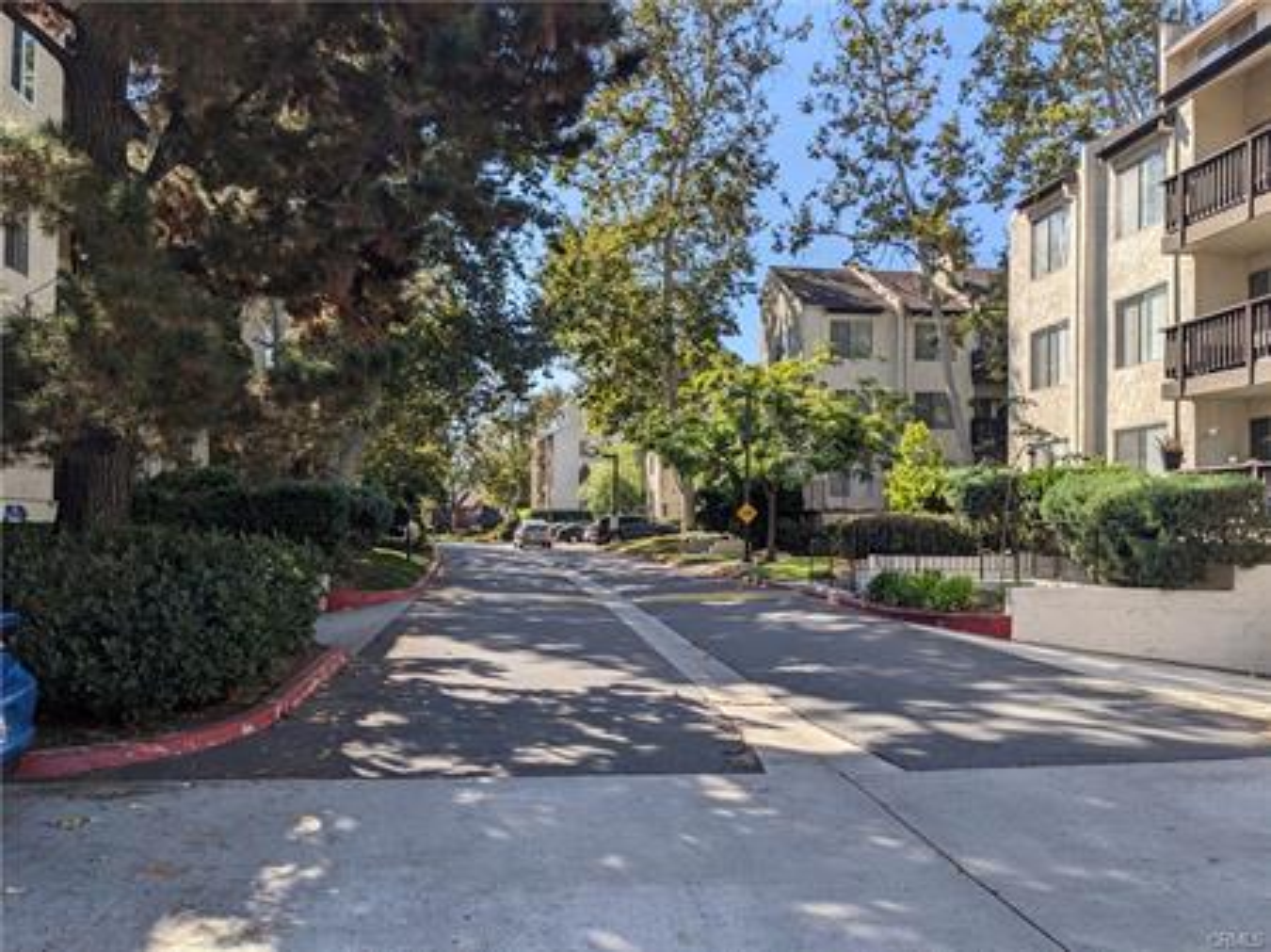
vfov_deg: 51.3
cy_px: 476
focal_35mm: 27
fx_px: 991
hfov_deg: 65.4
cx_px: 636
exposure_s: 1/2597
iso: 58
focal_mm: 4.38
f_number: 1.73
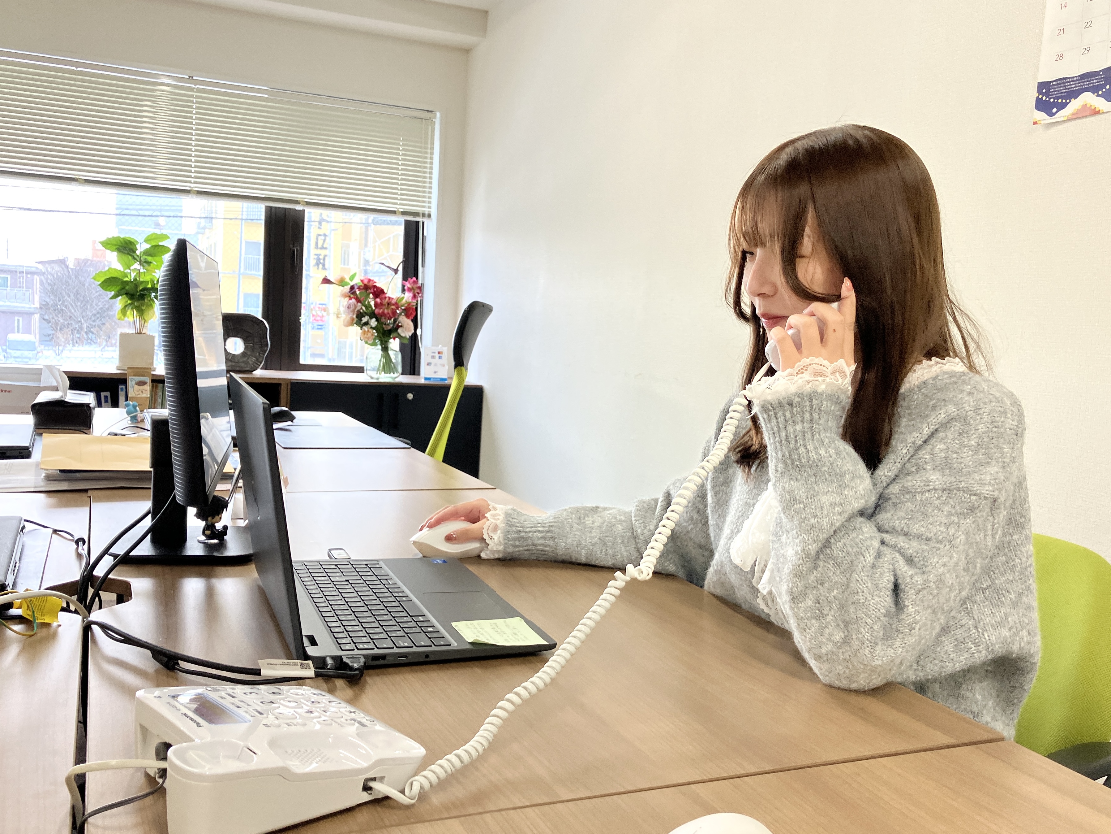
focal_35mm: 28
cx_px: 556
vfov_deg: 49.7
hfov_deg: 63.4
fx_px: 899
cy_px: 417
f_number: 1.8
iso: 64
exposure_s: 1/121
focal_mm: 3.99
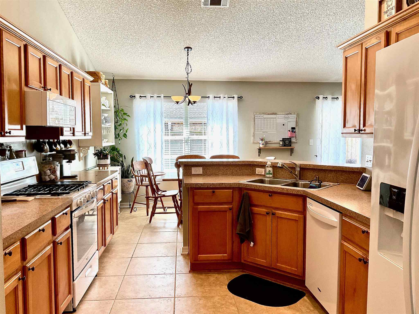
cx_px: 210
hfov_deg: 61.7
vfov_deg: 48.2
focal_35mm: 29
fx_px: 351
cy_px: 157
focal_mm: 3
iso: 50
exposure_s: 1/120
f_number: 1.8
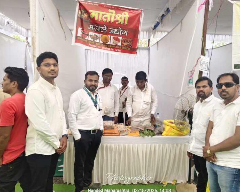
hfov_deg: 68.0
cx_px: 129
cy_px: 99
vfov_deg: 56.8
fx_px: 178
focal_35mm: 25
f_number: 1.88
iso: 50
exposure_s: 1/390
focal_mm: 5.56
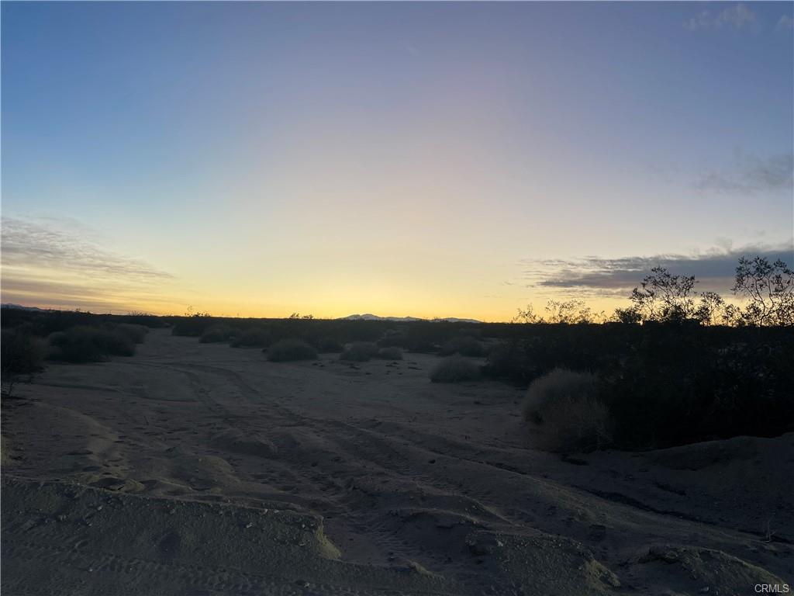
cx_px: 397
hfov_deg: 67.3
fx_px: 596
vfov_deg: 53.1
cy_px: 298
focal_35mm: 26
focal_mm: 4.2
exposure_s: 1/100
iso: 50
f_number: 1.6
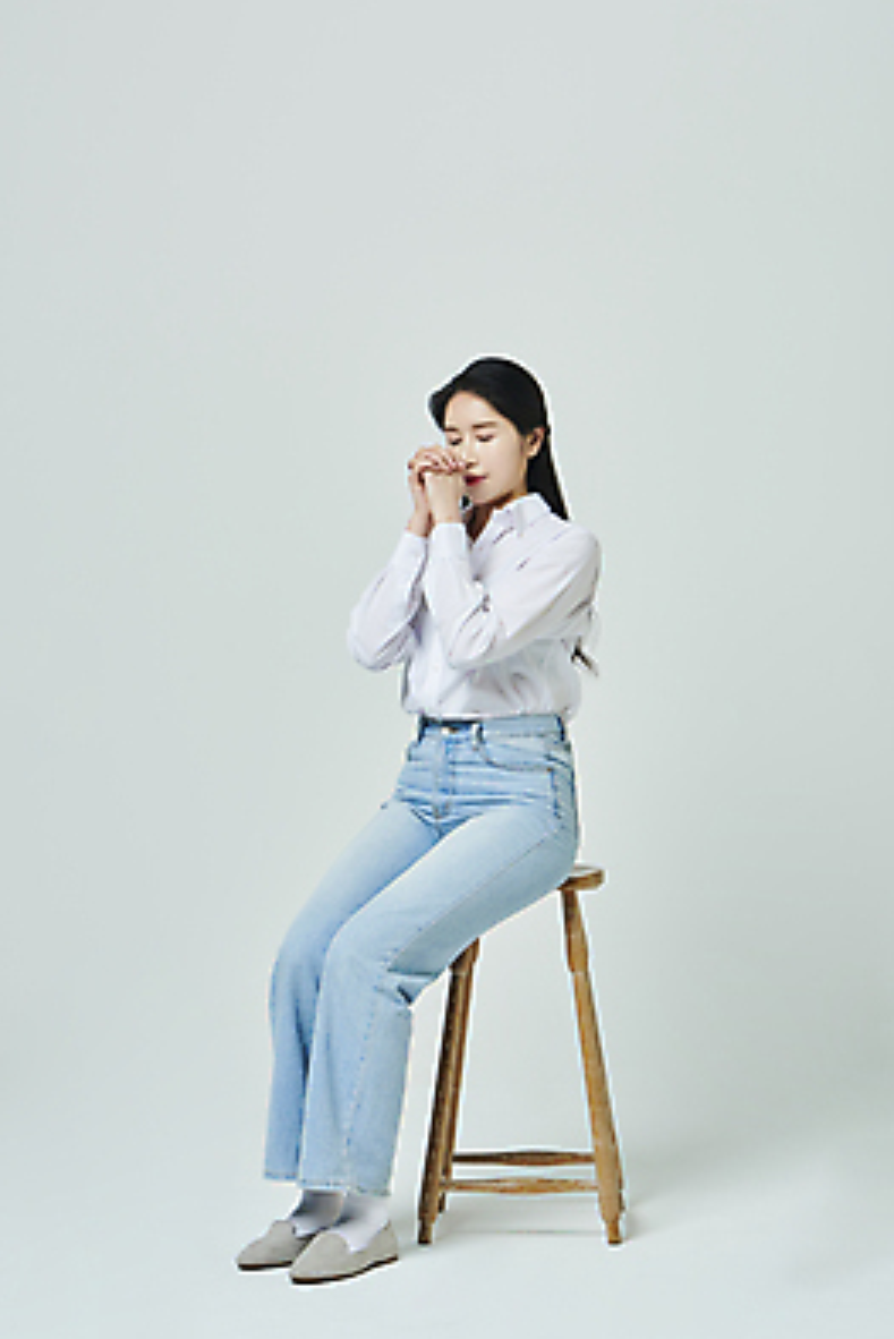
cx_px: 450
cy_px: 670
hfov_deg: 19.2
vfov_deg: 28.4
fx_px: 2642
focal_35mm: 71
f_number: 11
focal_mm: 70
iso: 100
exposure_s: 1/125
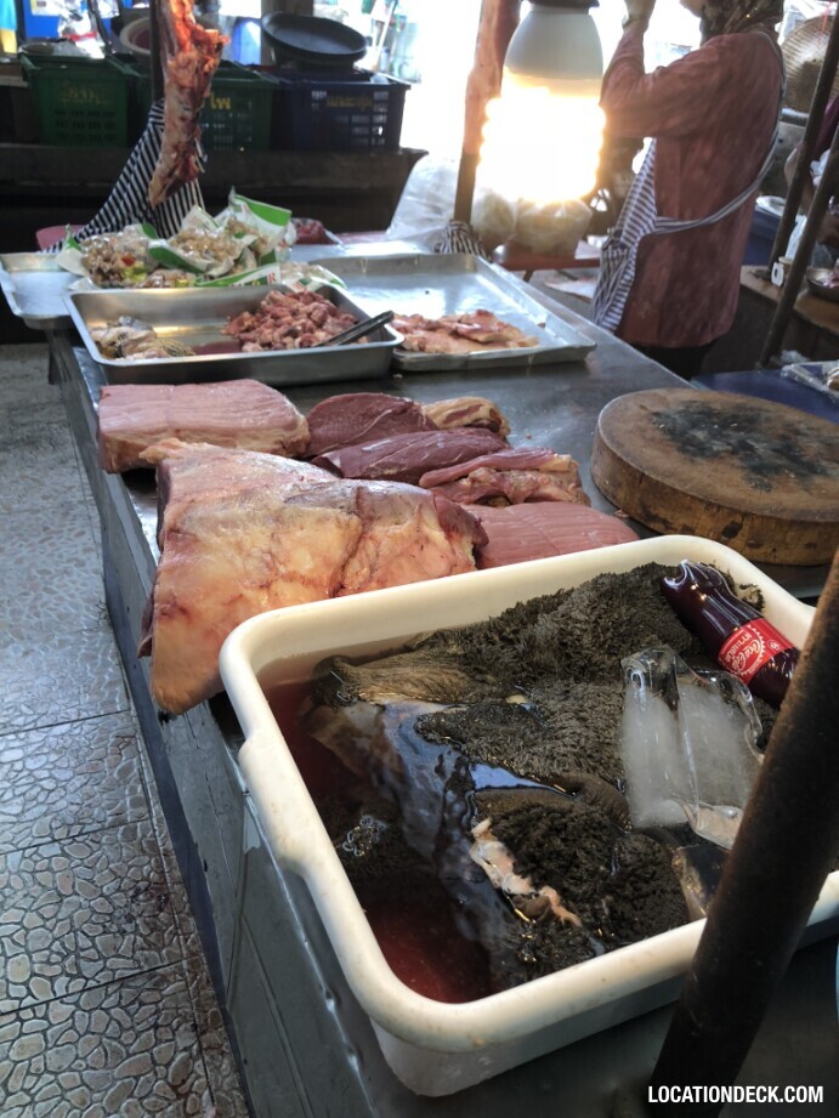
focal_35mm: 28
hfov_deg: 49.8
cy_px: 559
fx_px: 905
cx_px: 420
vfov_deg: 63.4
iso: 25
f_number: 1.8
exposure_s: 1/50
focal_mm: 3.99
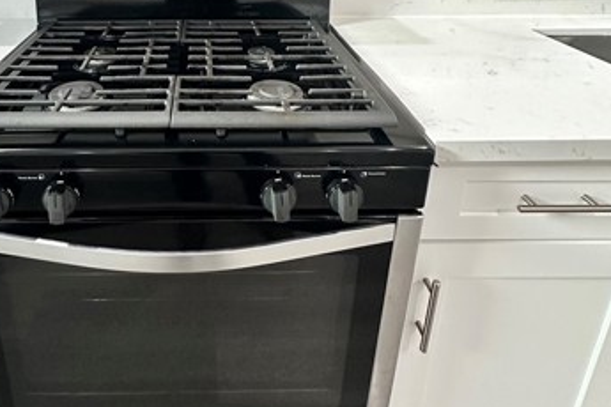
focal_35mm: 27
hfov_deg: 65.5
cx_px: 200
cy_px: 32
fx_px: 458
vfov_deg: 43.3
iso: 400
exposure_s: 1/60
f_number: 2.2
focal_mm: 2.22
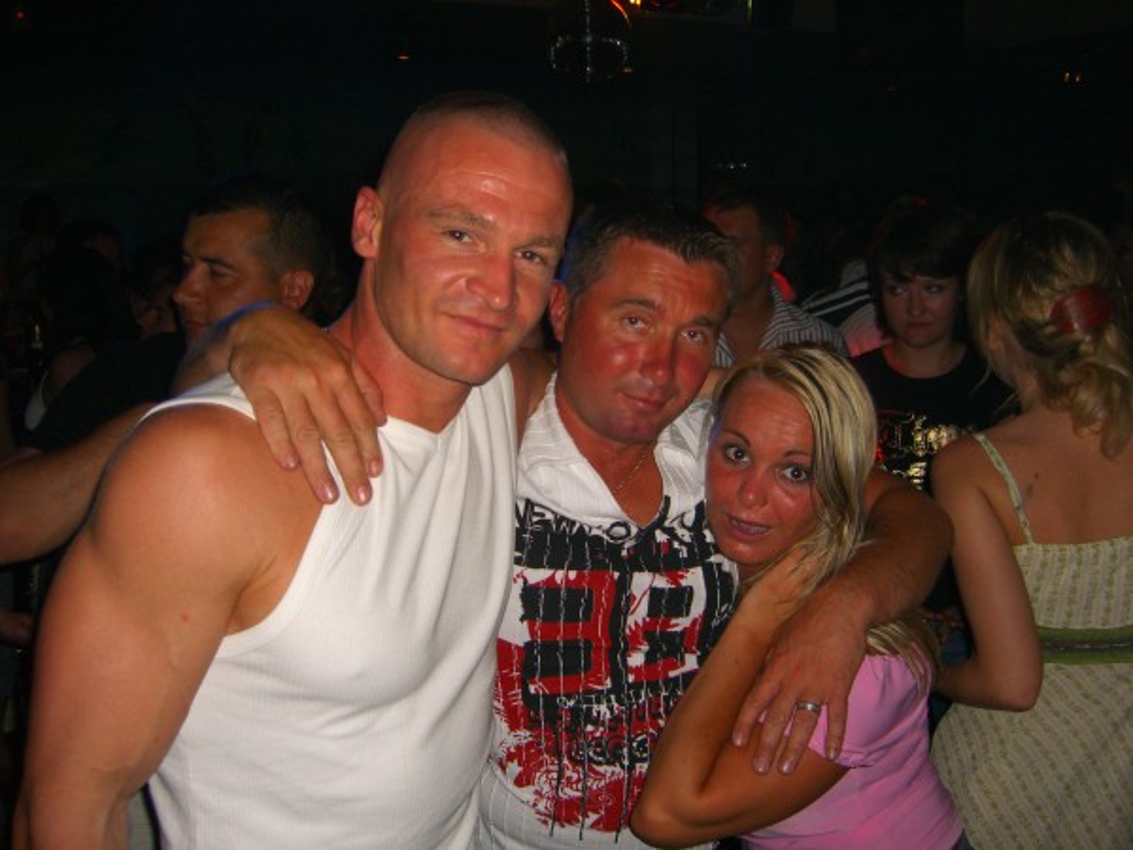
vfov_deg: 37.7
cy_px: 425
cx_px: 566
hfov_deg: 49.0
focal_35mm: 38
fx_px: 1244
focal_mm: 7.9
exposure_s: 1/60
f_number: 2.8
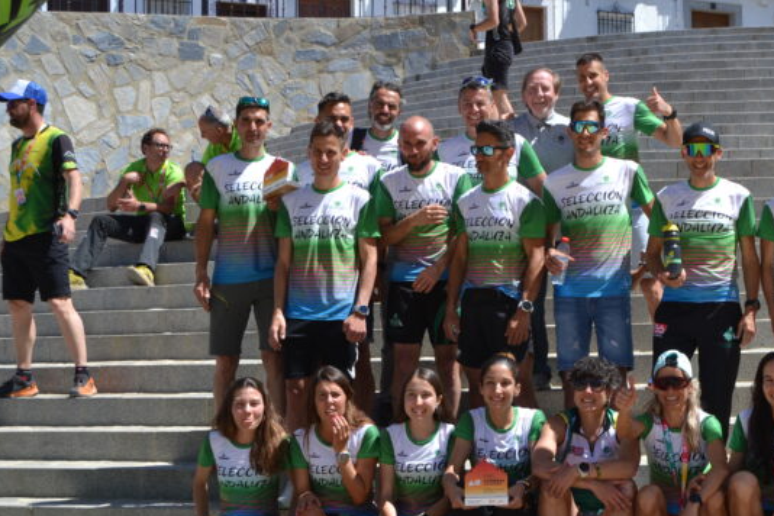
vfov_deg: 19.7
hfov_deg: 28.9
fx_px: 1483
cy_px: 267
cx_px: 551
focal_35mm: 69
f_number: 8
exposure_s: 1/250
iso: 100
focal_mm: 32
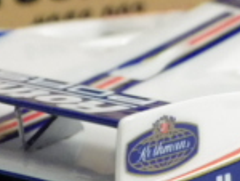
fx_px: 2097
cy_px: 69
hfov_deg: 6.5
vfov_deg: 4.9
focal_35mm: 302
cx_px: 283
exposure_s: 1/45
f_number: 4.2
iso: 800
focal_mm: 12.8
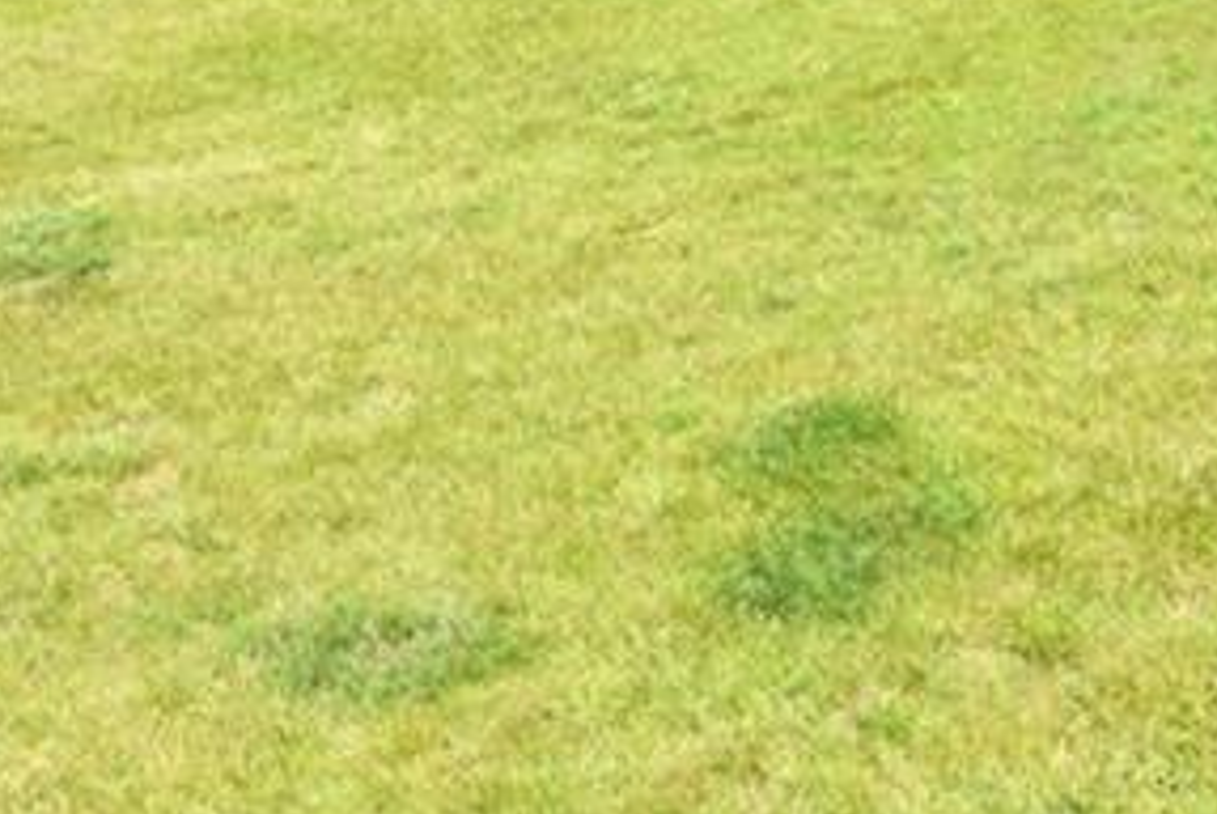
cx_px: 1128
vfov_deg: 19.7
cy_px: -511
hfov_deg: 33.0
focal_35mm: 57
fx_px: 1929
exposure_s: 1/400
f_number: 10
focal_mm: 16
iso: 640
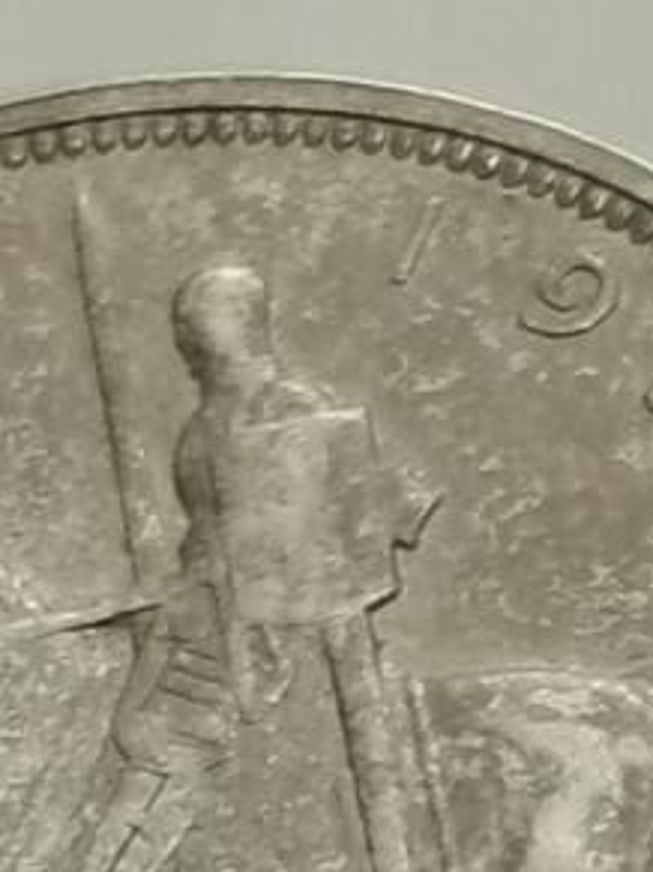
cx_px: 249
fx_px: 9968
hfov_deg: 3.8
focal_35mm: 396
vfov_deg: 5.0
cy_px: 1007
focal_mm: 5.58
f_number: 1.8
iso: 100
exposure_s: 1/100
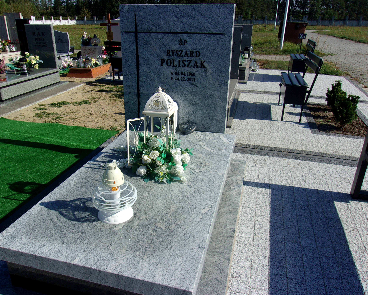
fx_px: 316
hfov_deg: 60.3
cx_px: 167
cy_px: 144
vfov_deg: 50.0
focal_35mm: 29
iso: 80
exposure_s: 1/150
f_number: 10.4
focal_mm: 4.9
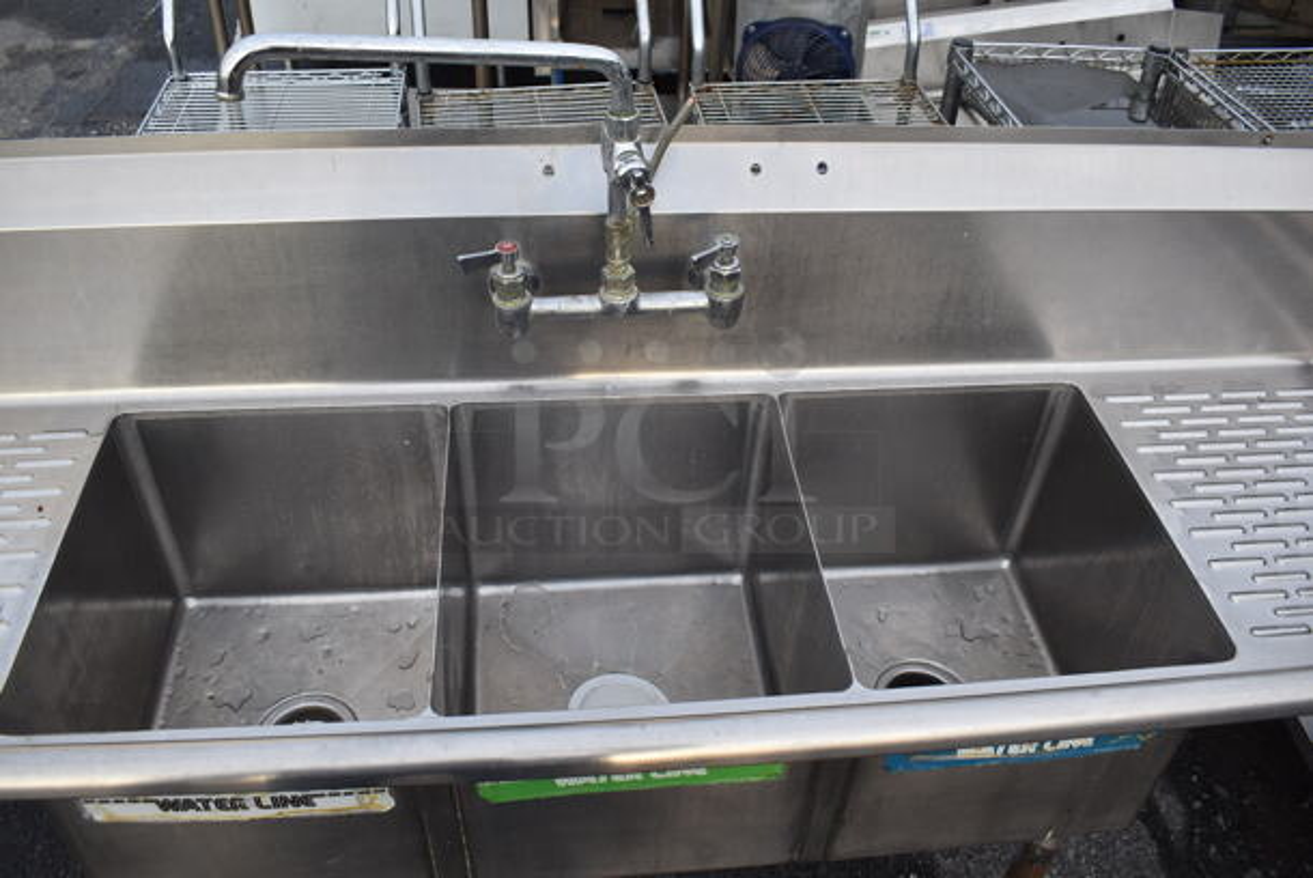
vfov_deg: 43.7
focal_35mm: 30
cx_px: 656
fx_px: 1095
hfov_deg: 61.9
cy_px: 439
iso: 200
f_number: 6.3
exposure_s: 1/200
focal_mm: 20
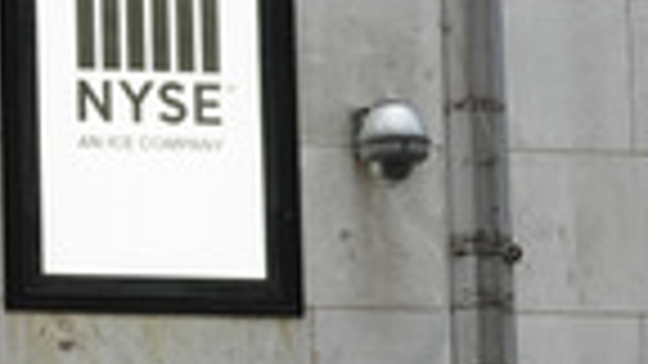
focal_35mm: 327
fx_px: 5619
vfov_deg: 3.7
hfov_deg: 6.5
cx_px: -288
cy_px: 198
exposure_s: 1/100
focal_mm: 100
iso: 3200
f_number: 7.1
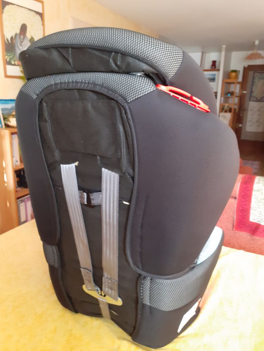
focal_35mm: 27
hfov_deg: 51.4
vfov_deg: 65.3
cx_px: 132
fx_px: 275
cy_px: 176
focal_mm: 3.6
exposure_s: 1/25
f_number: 1.9
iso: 200
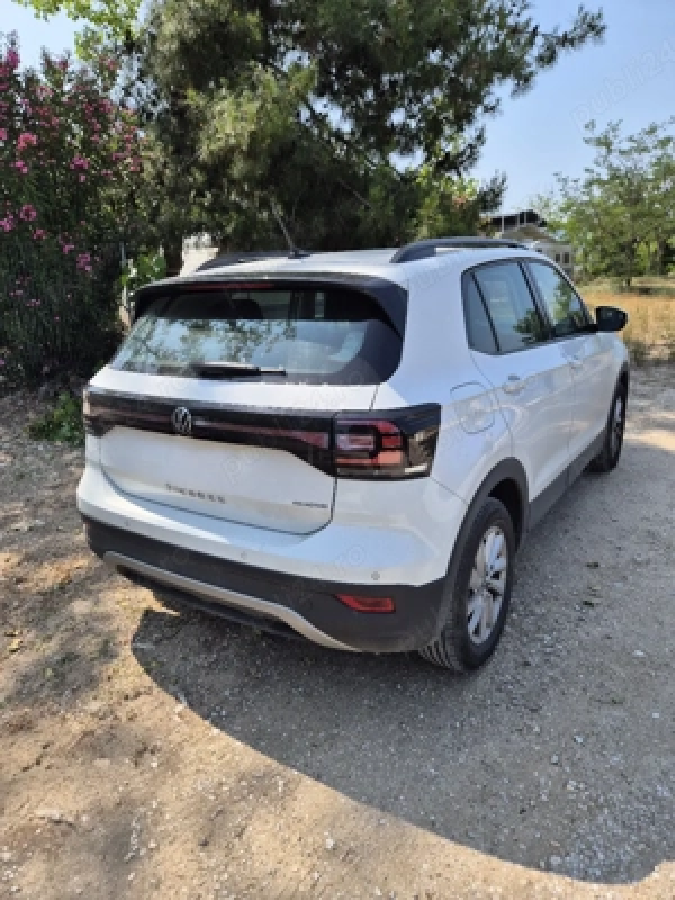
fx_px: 598
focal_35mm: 23
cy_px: 450
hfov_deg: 58.9
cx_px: 338
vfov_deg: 73.9
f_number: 1.8
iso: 25
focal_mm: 5.4
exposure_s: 1/1429
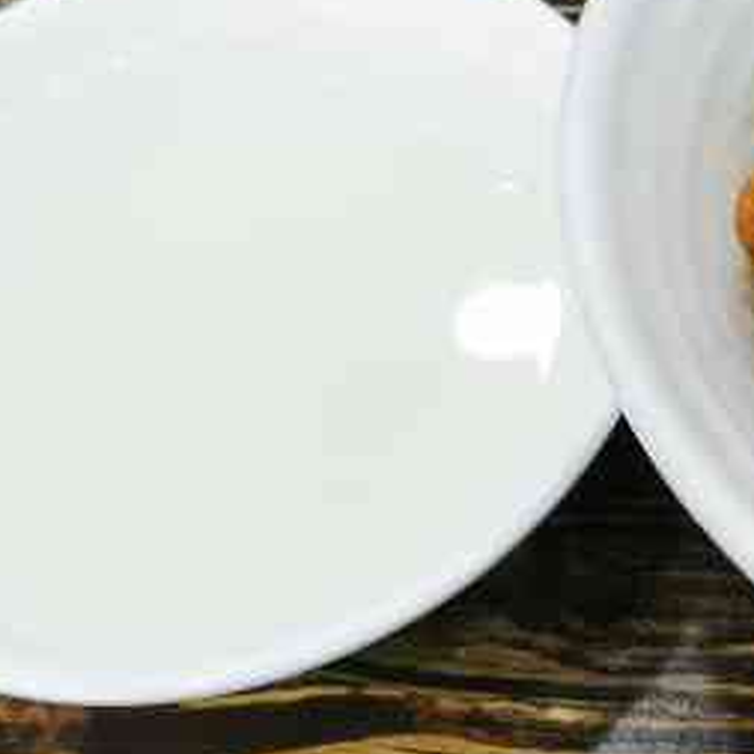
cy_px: 118
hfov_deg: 24.3
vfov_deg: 25.5
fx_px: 1626
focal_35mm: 66
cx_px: 840
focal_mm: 5.56
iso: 100
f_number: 1.6
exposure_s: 1/100
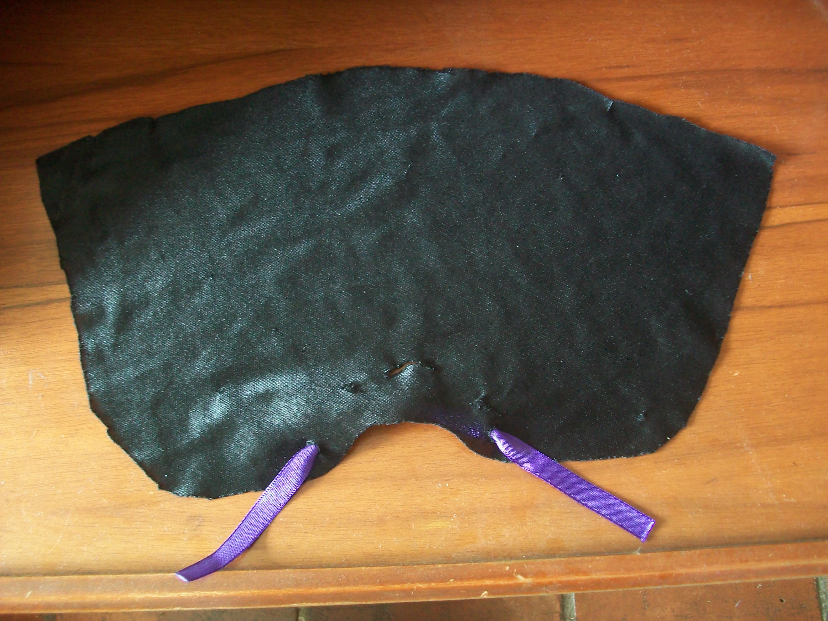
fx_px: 813
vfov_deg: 41.8
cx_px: 414
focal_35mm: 34
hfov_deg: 54.0
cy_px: 310
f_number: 2.8
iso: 160
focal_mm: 5.7
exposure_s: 1/8
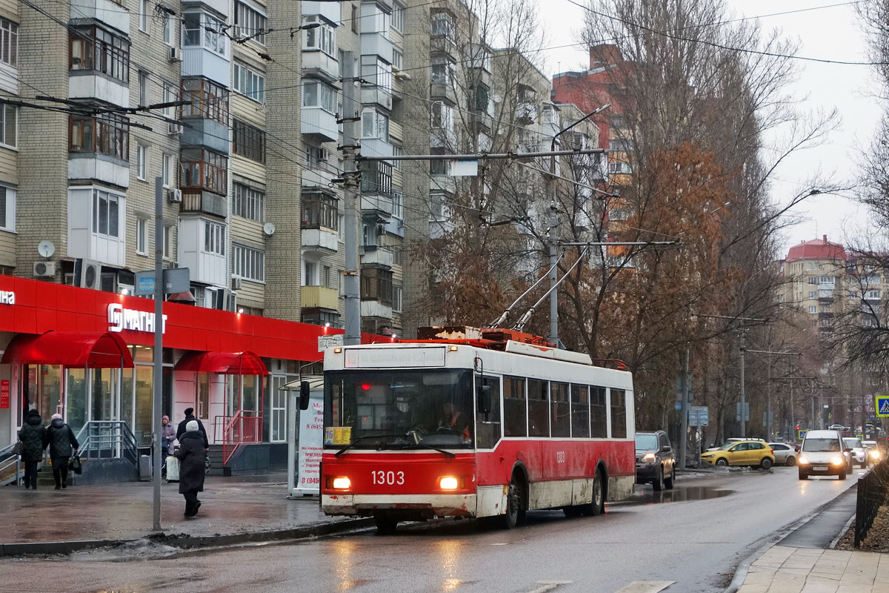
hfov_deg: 31.9
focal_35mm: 63
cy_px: 296
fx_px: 1556
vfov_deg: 21.6
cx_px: 444
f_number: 3.5
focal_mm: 23.27
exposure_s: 1/80
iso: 200
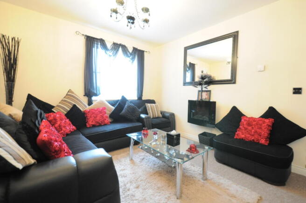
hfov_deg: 100.4
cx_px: 153
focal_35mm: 15
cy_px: 102
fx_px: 127
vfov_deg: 77.2
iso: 1600
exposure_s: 1/25
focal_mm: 10
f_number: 3.5
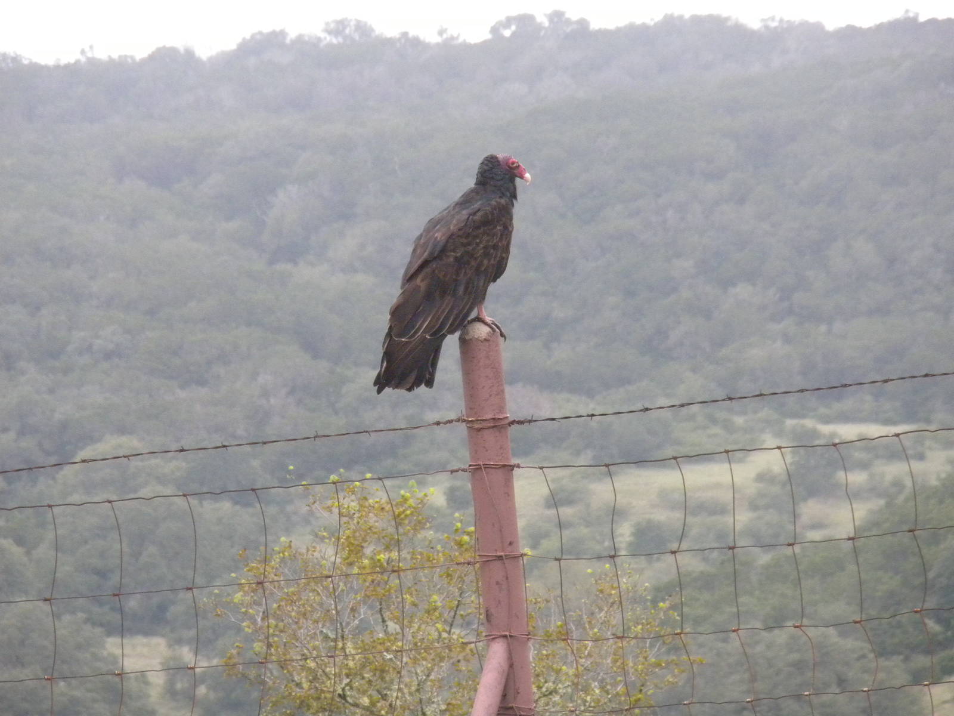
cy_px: 358
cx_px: 477
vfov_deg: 5.7
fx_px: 7165
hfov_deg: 7.6
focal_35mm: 260
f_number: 5.3
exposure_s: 1/380
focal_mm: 46.2
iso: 513
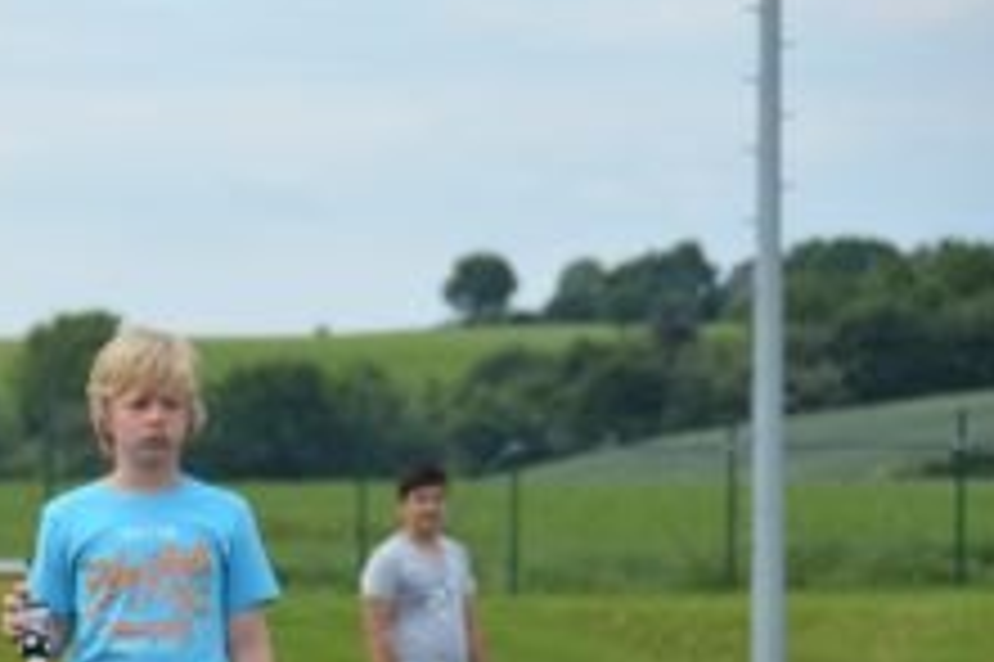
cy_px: 808
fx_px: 10687
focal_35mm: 387
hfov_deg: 5.3
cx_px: -292
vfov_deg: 3.5
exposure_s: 1/1250
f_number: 5.3
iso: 400
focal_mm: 95
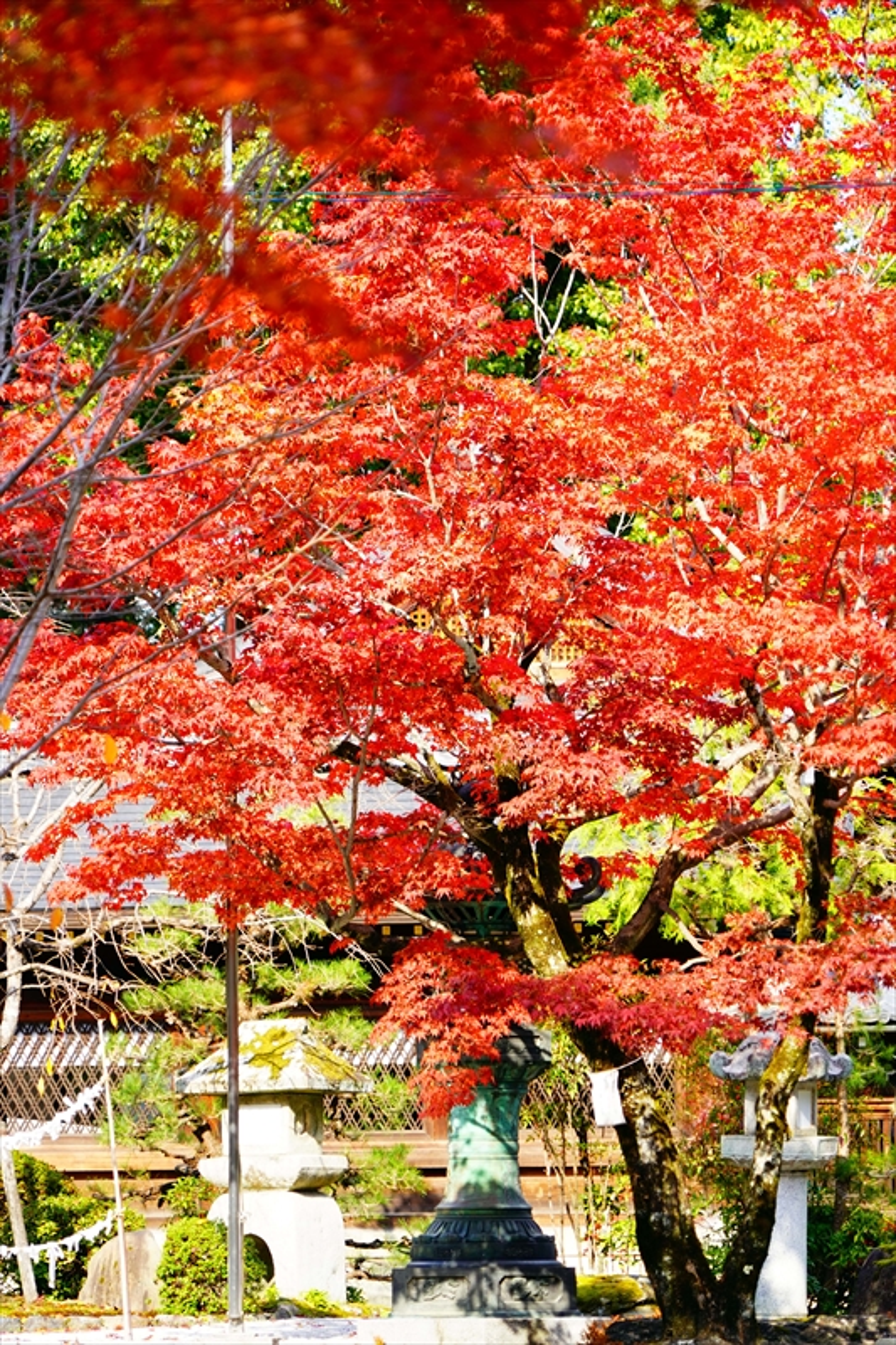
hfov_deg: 8.0
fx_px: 6424
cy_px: 672
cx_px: 448
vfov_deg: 12.0
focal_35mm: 172
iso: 250
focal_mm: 172
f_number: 5.6
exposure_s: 1/200
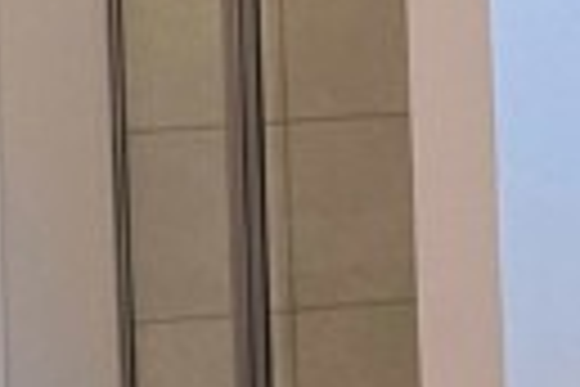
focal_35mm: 107
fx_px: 1724
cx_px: -346
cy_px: -99
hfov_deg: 16.9
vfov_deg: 12.4
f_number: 1.9
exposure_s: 1/60.2
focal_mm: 2.2
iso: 50
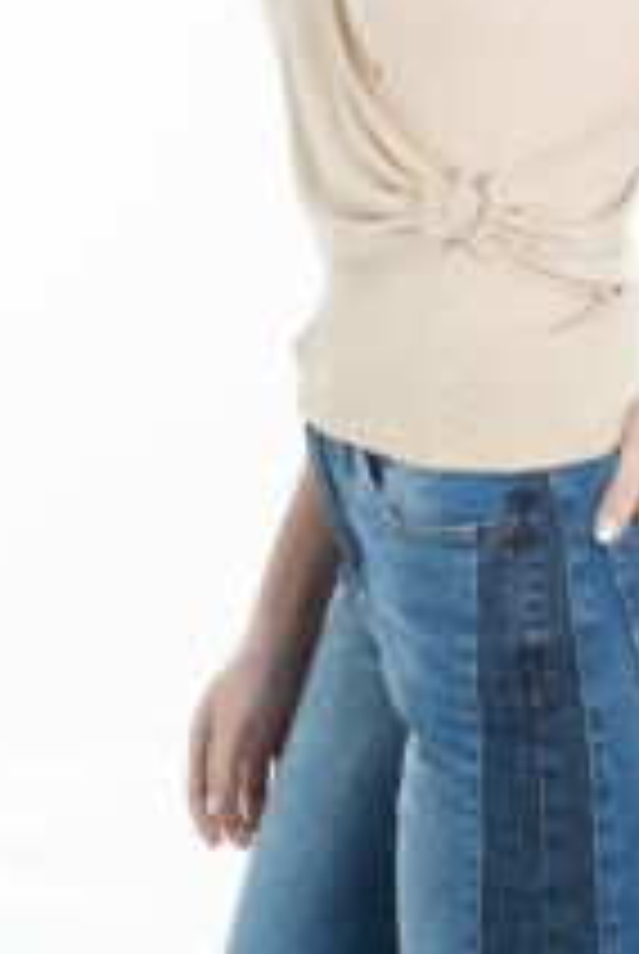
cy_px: -11
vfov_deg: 18.7
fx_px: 2813
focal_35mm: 106
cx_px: 576
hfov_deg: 12.9
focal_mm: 50
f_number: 8
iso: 100
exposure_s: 1/125
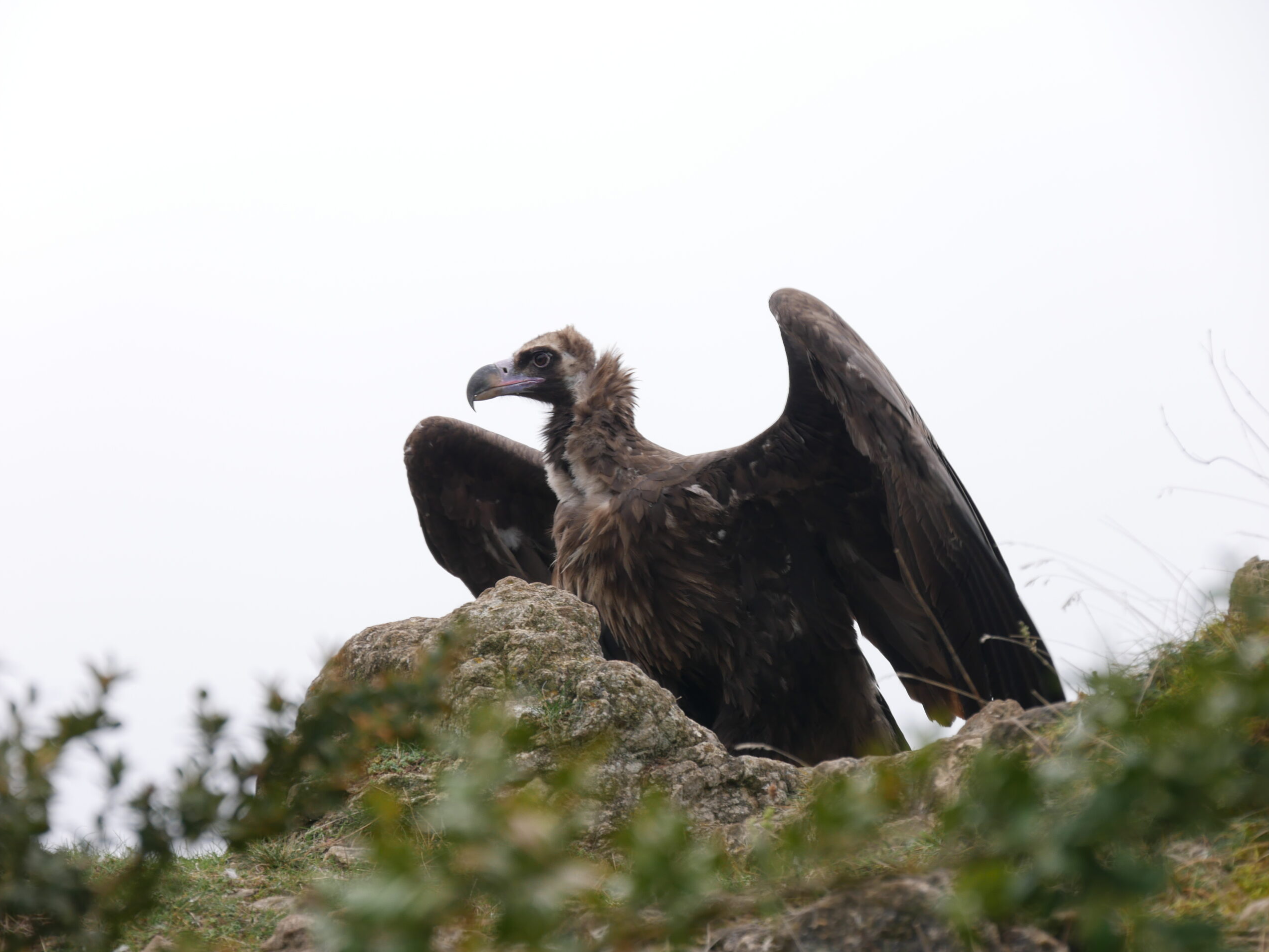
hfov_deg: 12.7
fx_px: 5682
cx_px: 634
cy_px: 475
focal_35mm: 155
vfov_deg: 9.6
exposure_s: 1/200
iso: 200
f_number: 5.4
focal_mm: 77
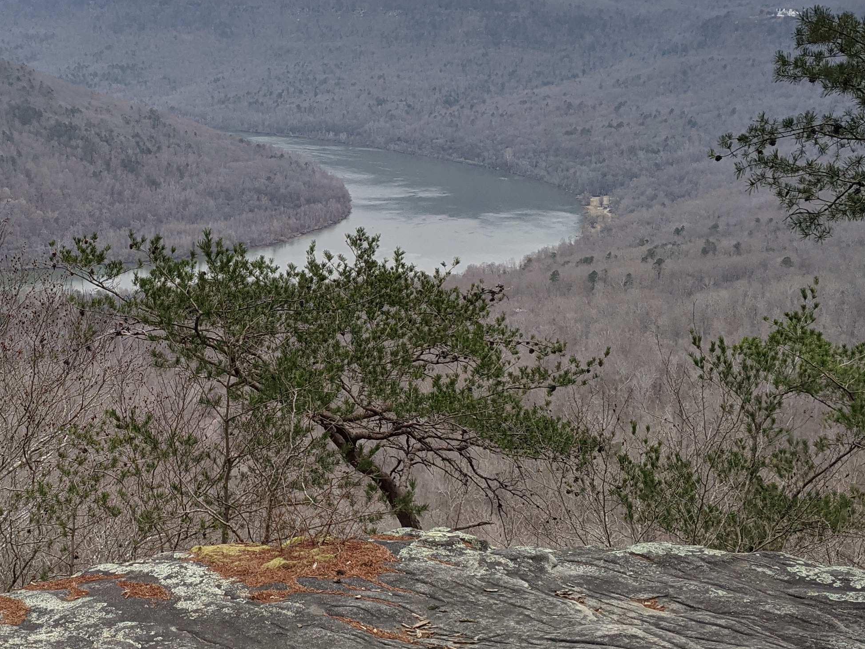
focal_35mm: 56
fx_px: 1399
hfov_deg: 33.8
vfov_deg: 26.1
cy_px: 268
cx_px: 245
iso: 59
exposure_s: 1/734
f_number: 1.8
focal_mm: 4.44
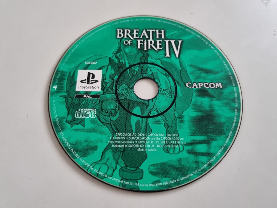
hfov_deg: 67.3
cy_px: 104
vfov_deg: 53.1
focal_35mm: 26
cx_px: 138
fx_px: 208
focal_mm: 5.4
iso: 640
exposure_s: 1/25
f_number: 1.8
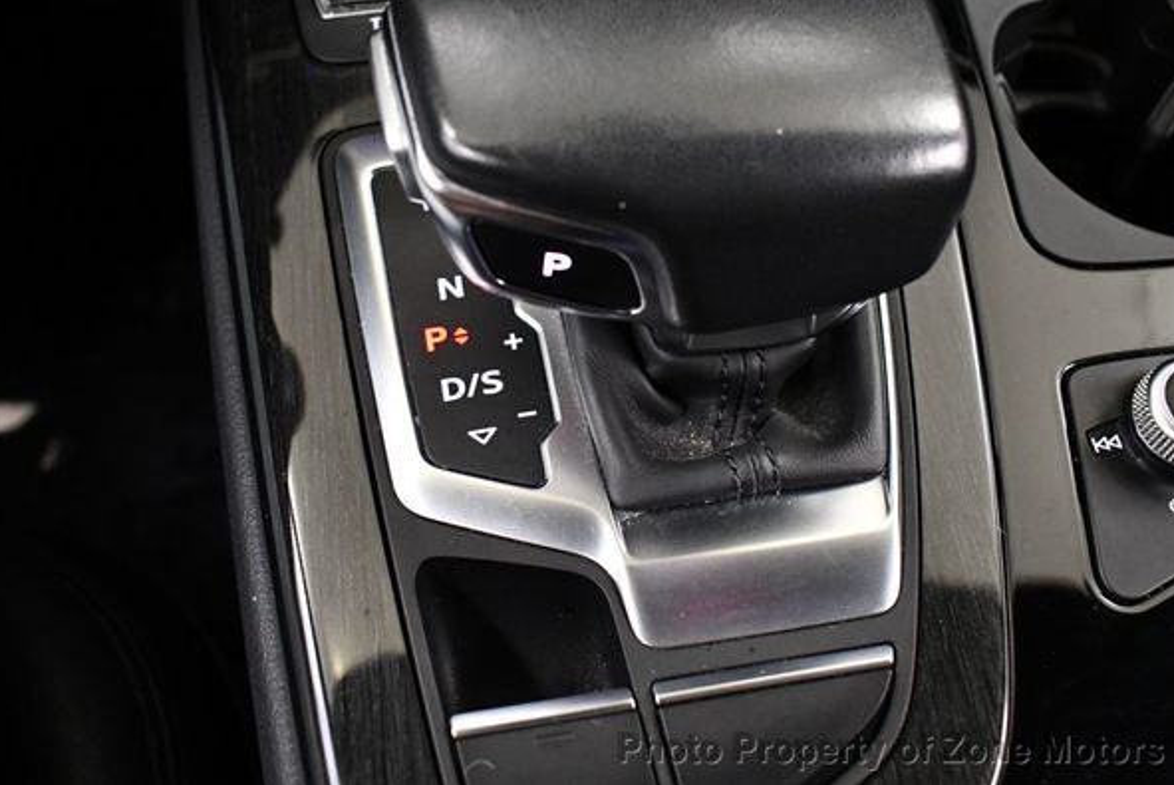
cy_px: 362
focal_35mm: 39
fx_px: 1273
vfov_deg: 34.2
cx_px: 594
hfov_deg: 49.5
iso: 3200
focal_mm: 18
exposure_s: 1/100
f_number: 3.5
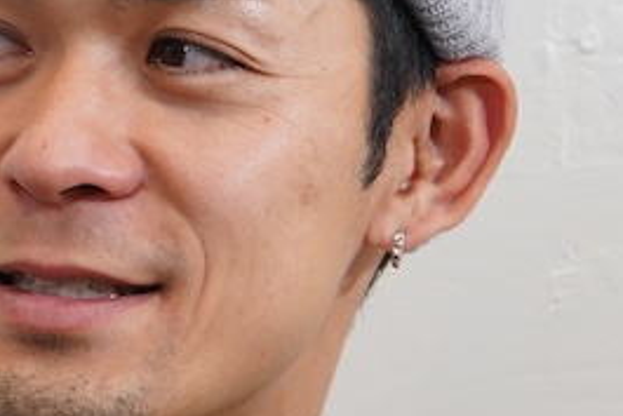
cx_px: 167
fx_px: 5021
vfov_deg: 4.7
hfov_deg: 7.1
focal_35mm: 290
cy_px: 484
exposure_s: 1/100
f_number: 5.6
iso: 1600
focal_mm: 64
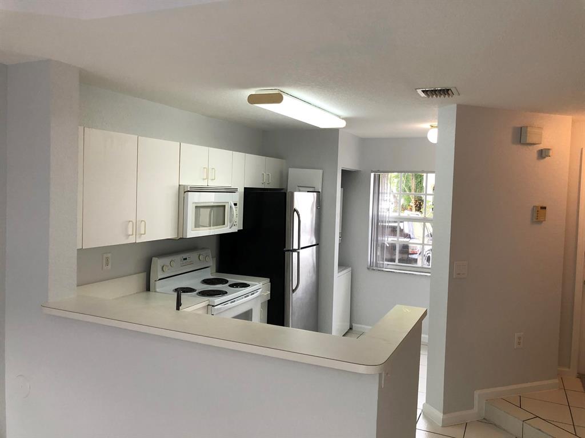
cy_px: 219
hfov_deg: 63.4
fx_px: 473
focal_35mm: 28
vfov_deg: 49.7
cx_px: 292
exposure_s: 1/40
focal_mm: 3.99
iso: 25
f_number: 1.8
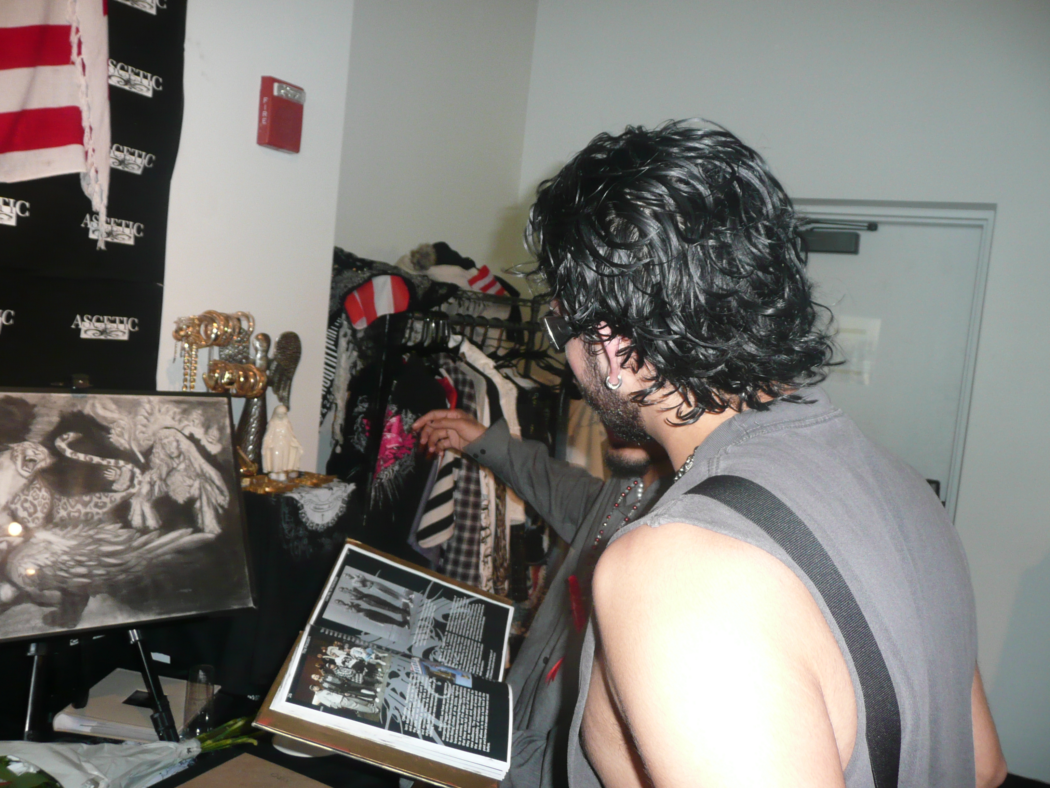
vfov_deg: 46.8
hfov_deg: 60.0
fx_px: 910
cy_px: 394
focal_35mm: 30
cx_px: 525
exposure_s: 1/30
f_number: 3.4
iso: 200
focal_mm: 4.9
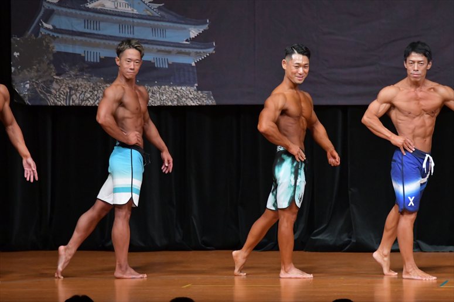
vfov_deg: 4.8
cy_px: 151
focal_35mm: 285
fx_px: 3592
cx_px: 227
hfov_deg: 7.2
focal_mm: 190
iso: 5000
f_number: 5.6
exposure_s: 1/400
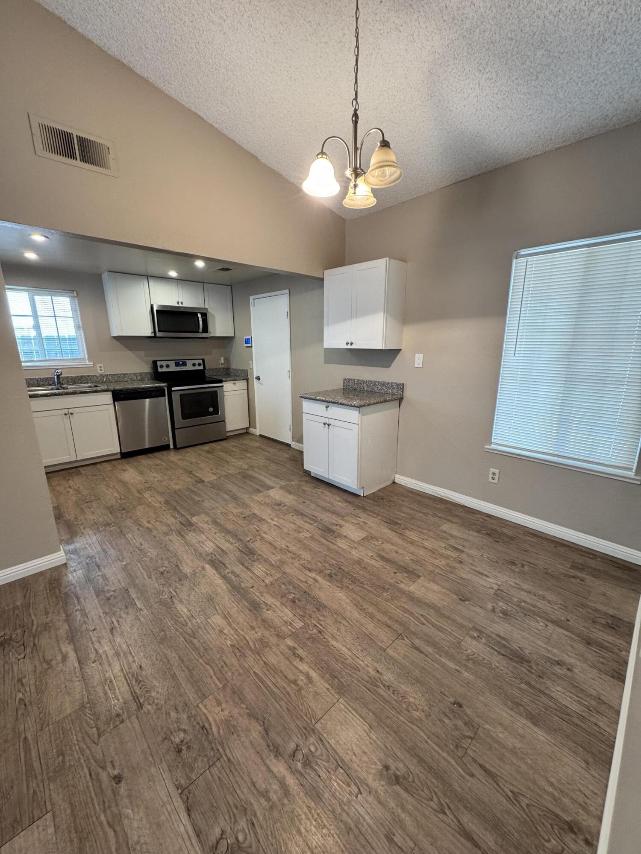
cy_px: 427
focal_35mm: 14
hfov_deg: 85.7
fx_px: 346
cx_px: 320
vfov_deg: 102.1
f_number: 2.2
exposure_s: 1/60
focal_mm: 2.22
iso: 200
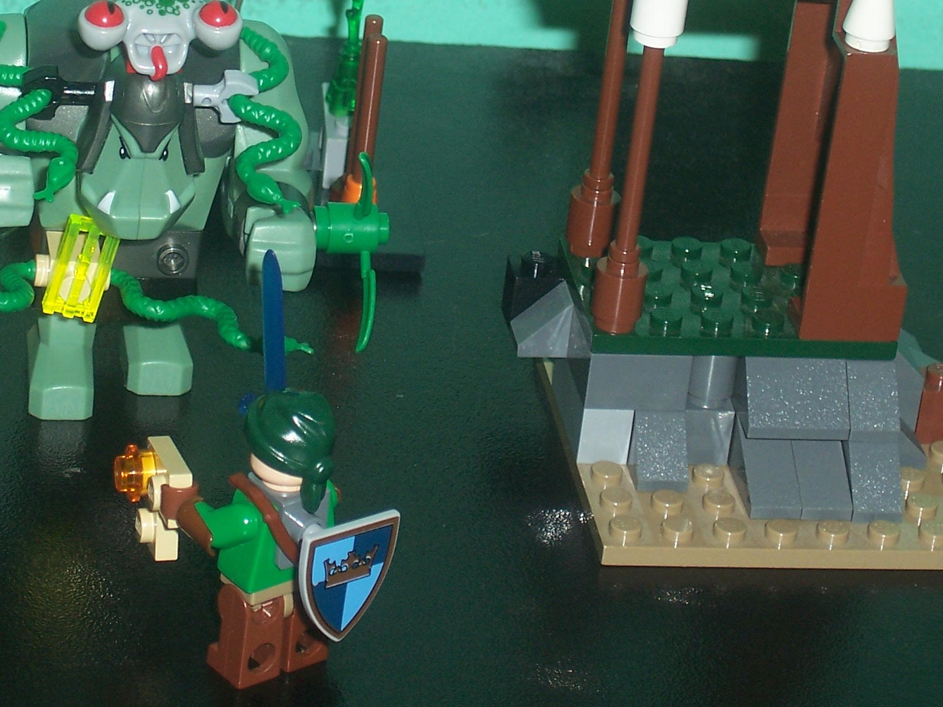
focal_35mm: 136
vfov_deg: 10.9
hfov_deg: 14.5
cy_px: 124
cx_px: 398
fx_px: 3705
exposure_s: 1/90
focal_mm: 13.5
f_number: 4.1
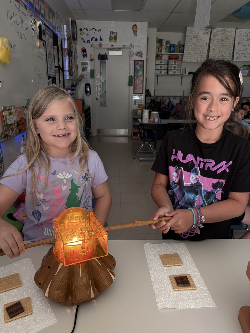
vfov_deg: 67.3
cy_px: 166
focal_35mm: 26
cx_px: 125
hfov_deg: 53.1
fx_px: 250
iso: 100
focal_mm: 5.96
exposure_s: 1/60
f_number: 1.6
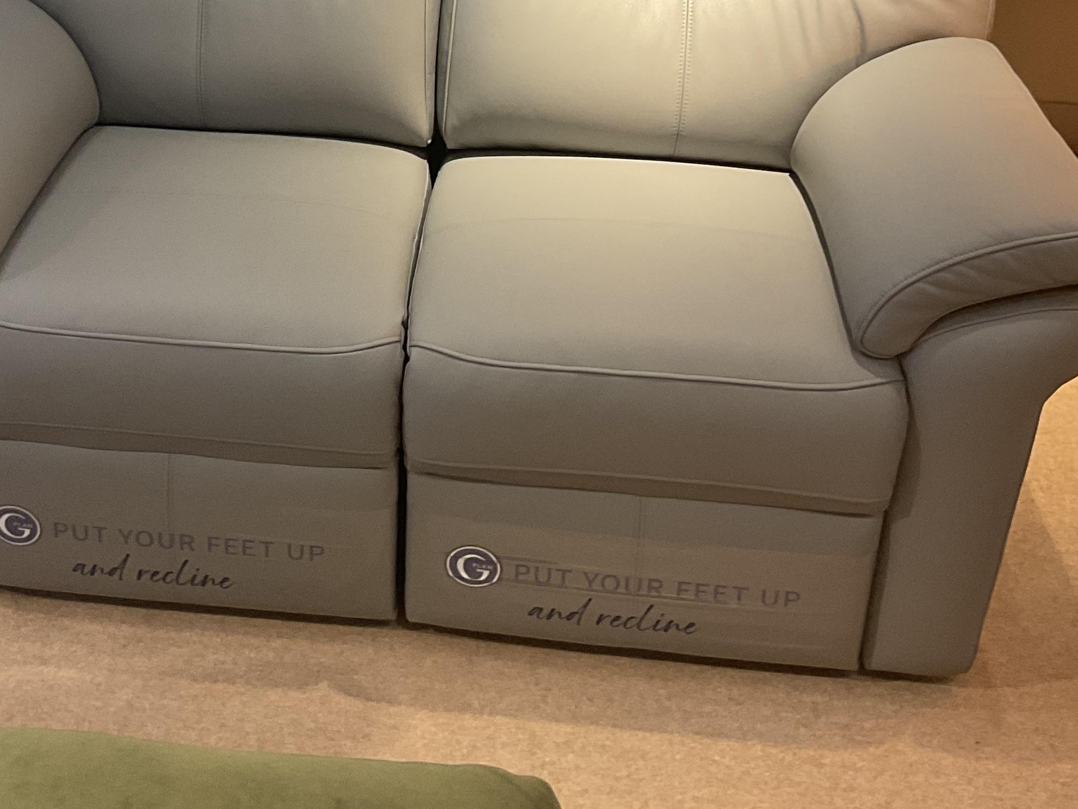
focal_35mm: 59
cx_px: 337
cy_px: 29
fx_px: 1837
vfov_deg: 23.9
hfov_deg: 32.4
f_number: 1.8
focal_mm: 3
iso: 64
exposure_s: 1/50
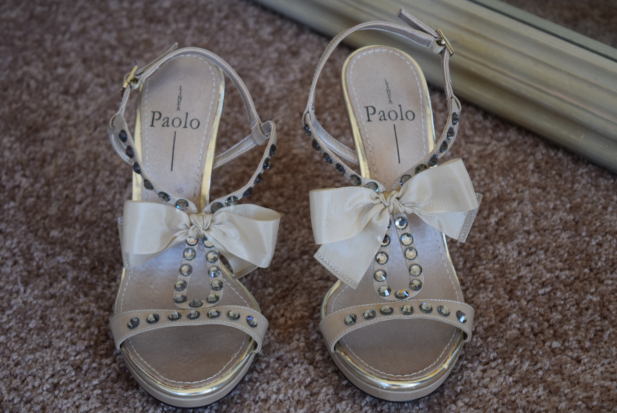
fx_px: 1338
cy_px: 206
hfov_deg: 26.0
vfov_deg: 17.5
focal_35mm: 78
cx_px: 308
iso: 800
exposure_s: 1/60
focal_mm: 52
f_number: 5.6
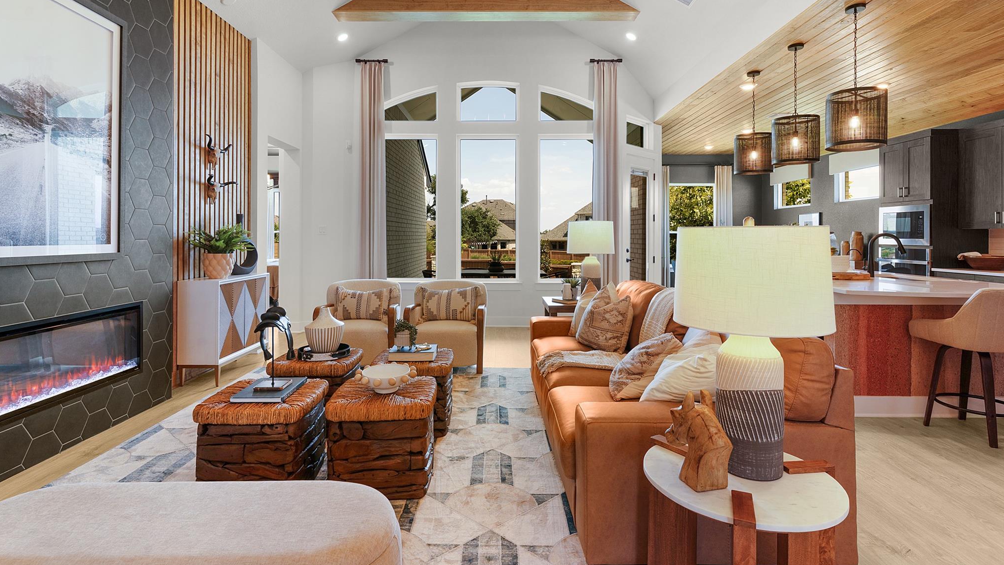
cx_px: 498
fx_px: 479
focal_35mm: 18
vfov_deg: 60.6
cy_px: 234
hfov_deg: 92.7
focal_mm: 17
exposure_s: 1/6
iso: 100
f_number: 9
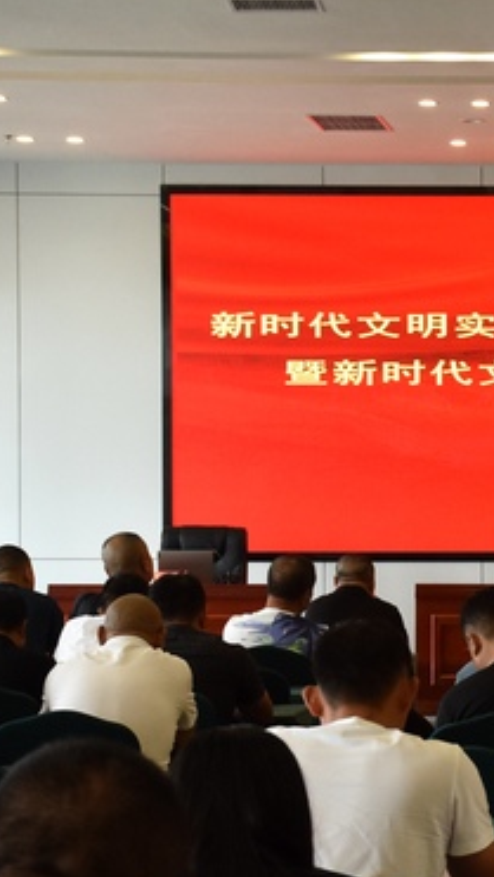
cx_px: 719
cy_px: 584
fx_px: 2583
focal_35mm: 111
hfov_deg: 10.6
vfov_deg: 19.2
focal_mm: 35
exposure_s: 1/125
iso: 1000
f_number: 6.3
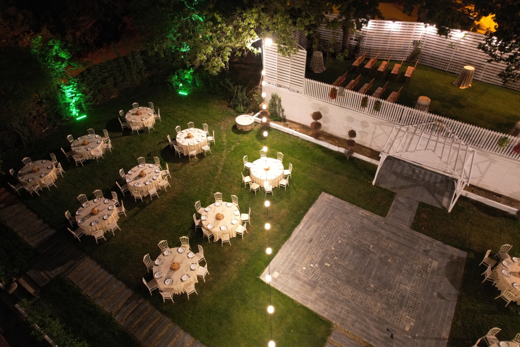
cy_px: 174
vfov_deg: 57.2
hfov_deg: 78.6
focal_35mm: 22
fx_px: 318
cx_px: 260
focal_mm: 8.38
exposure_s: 1/8
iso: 790
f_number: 2.8
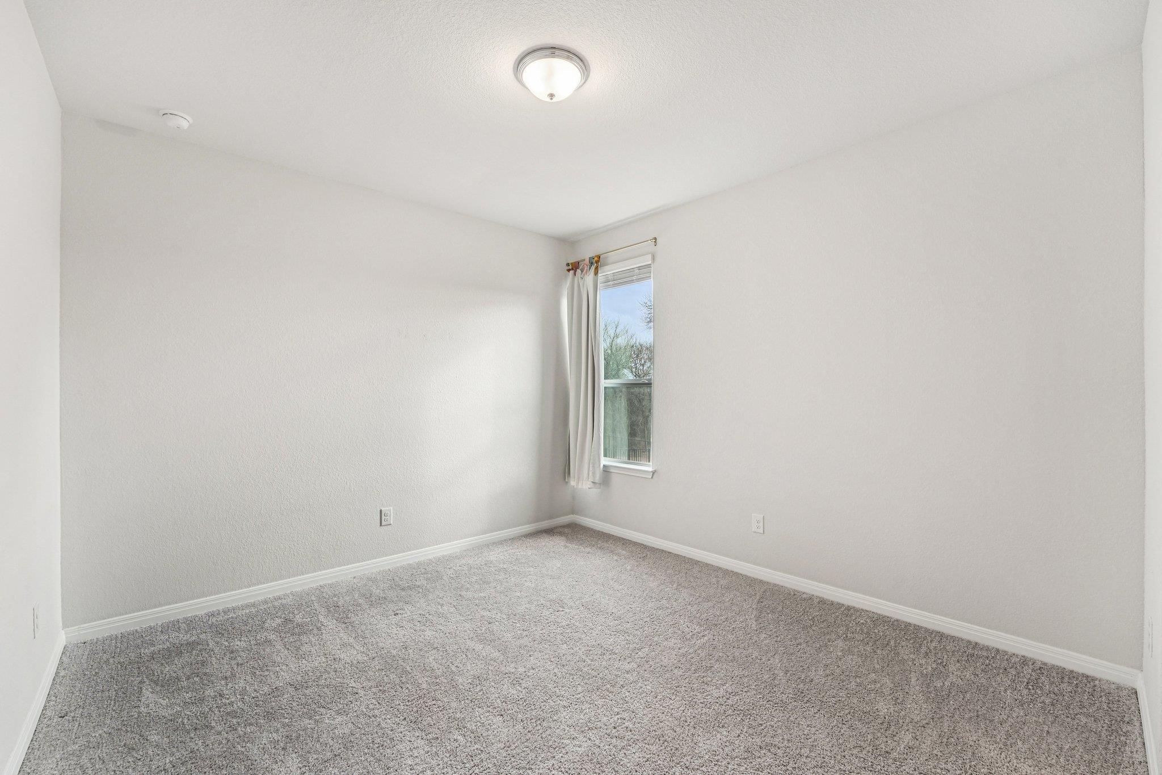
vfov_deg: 81.2
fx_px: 452
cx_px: 581
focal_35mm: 14
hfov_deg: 104.3
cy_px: 388
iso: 800
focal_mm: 14
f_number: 8
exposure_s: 1/80
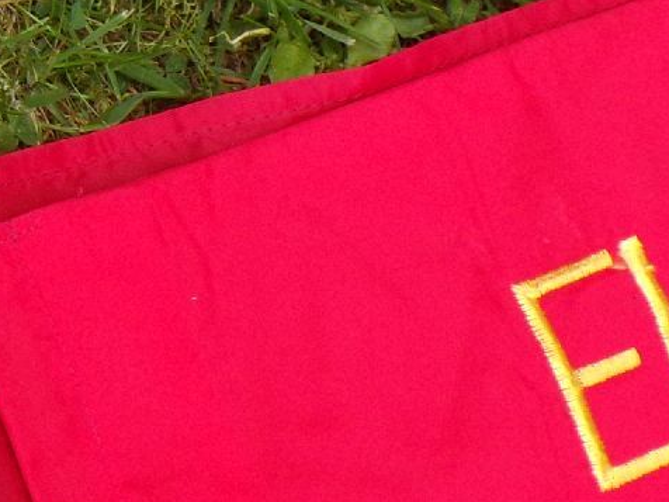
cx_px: -294
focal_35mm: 124
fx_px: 2396
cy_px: 138
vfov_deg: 11.9
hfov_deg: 14.9
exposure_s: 1/180
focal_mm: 5.8
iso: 80
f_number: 3.2
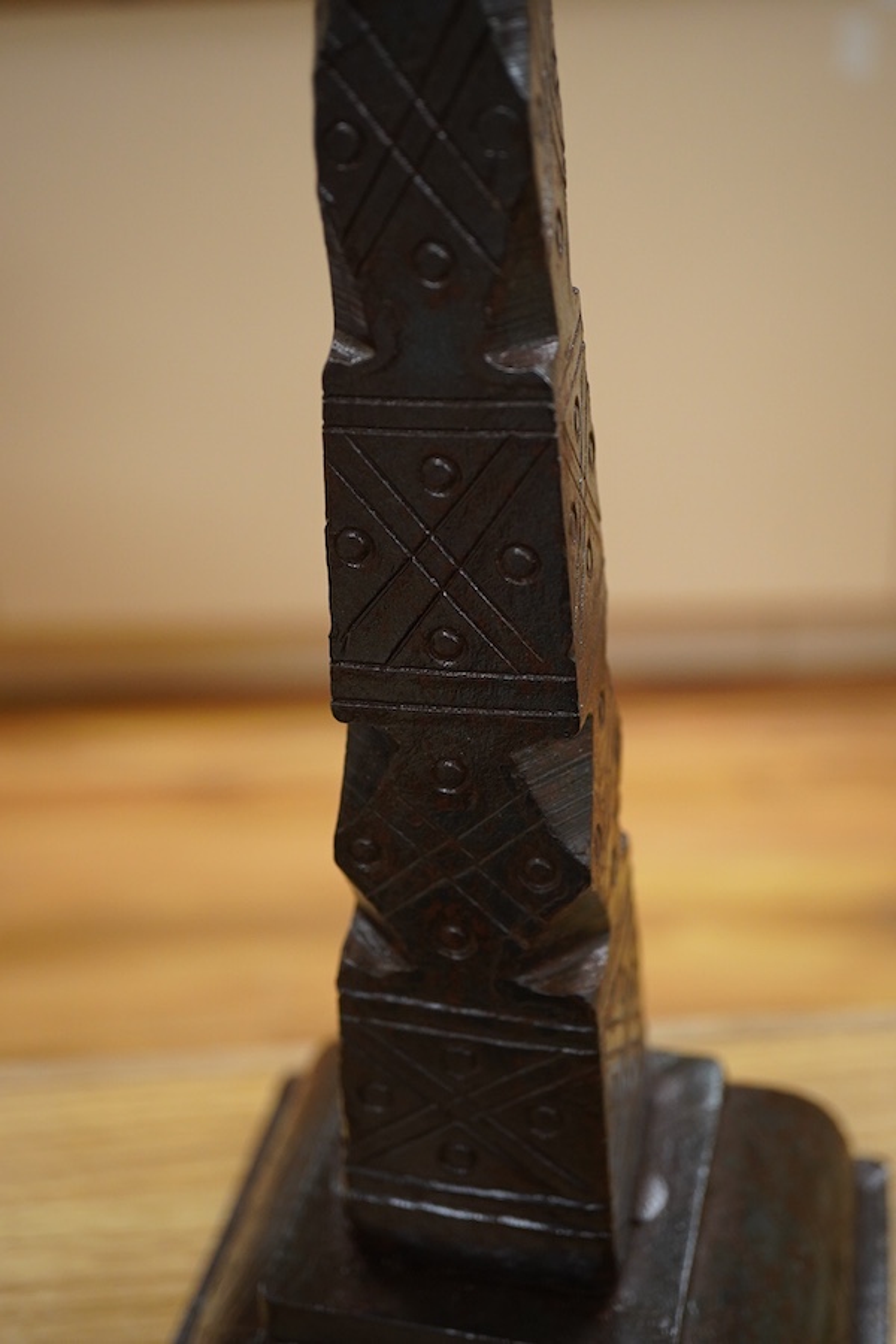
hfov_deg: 29.9
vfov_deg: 43.6
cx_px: 448
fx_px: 1680
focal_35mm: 45
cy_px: 672
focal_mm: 30
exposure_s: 1/125
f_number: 6.3
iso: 1250
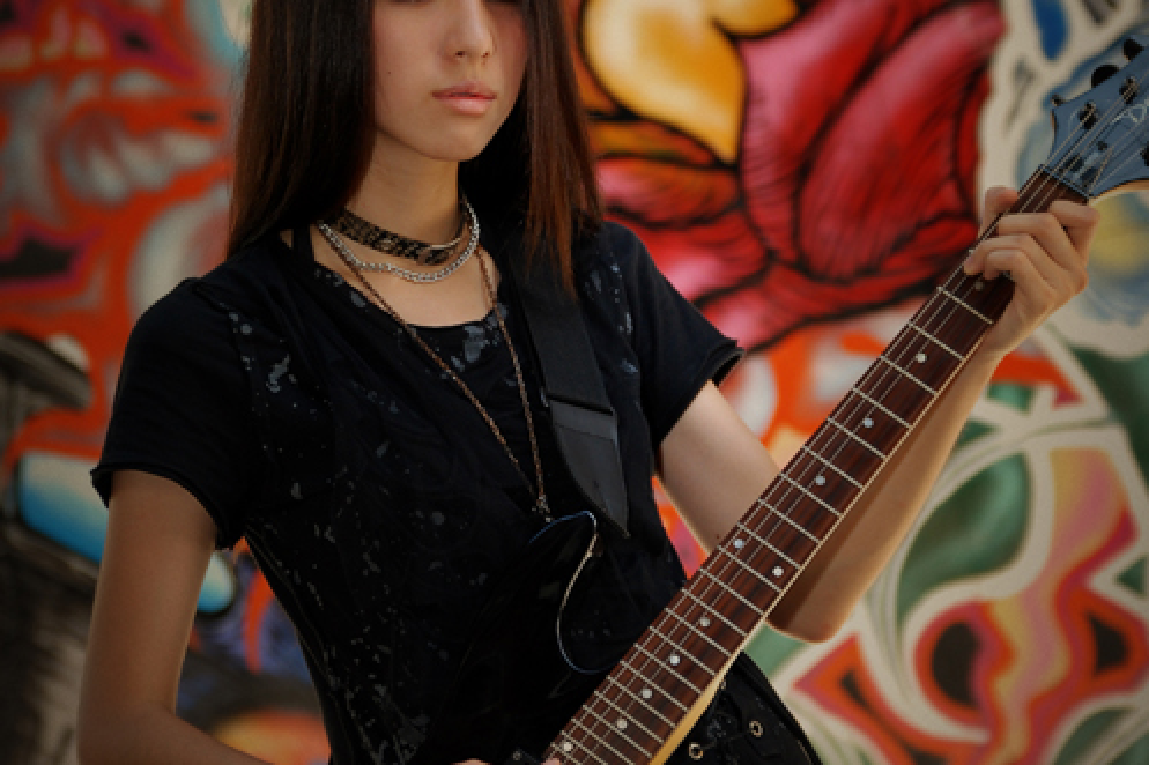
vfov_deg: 10.7
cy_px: 258
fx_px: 4084
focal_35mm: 128
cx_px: 618
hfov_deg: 16.0
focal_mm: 50
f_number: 3.2
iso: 250
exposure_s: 1/200
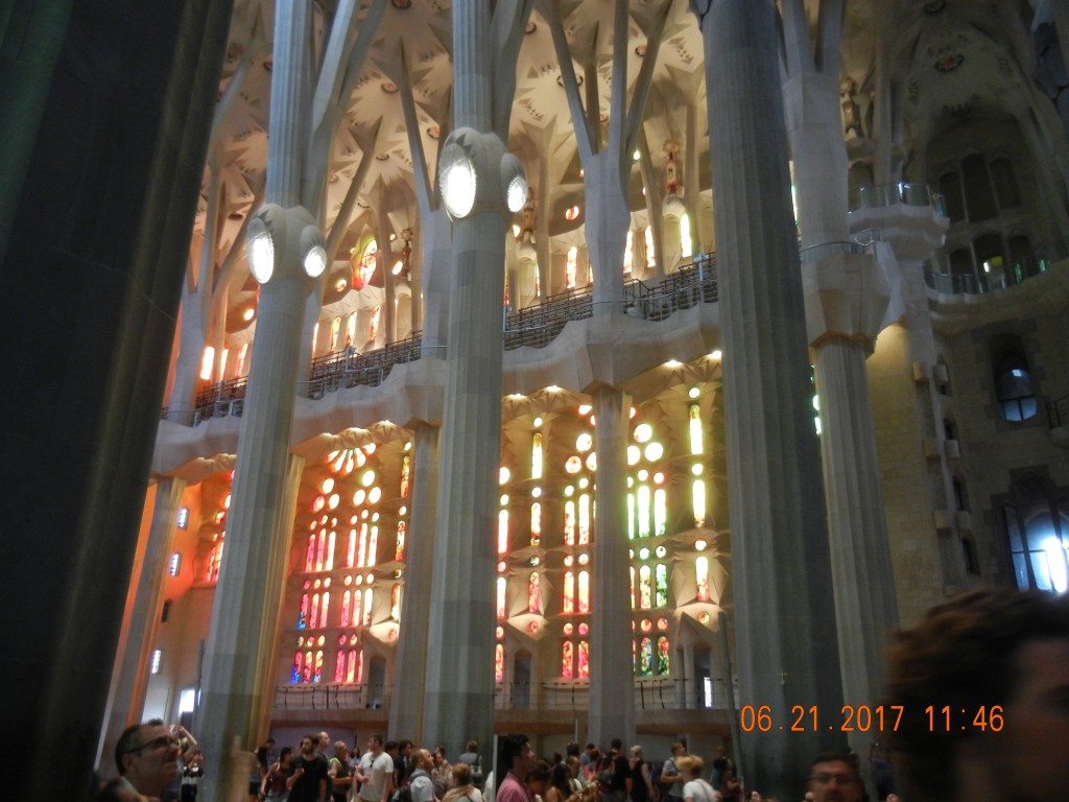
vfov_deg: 46.8
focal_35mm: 30
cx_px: 534
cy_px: 401
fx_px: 926
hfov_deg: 60.0
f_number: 3.5
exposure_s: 1/15.3
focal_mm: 5.4
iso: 400
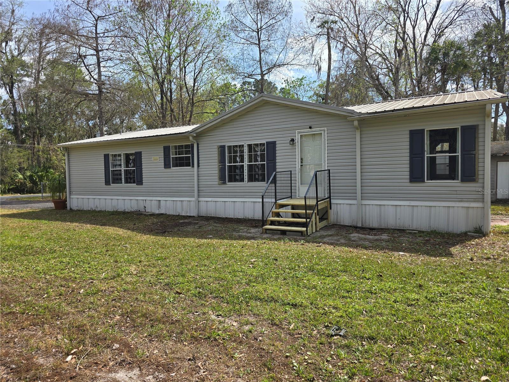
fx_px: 338
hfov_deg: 73.9
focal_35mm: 23
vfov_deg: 58.9
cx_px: 254
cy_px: 191
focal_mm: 6.3
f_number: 1.7
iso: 12
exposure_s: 1/518
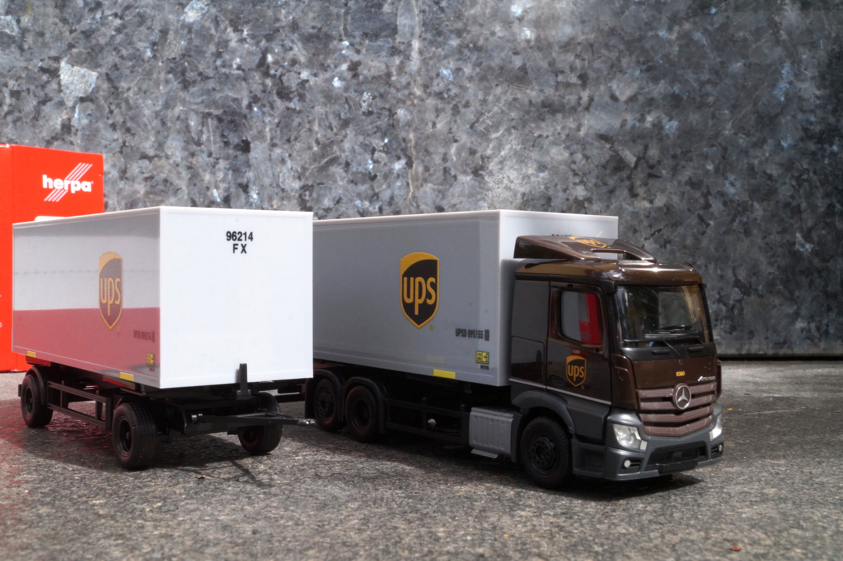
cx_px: 422
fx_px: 983
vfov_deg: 31.9
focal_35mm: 42
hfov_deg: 46.4
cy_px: 280
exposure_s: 1/60
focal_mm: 28
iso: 500
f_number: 25
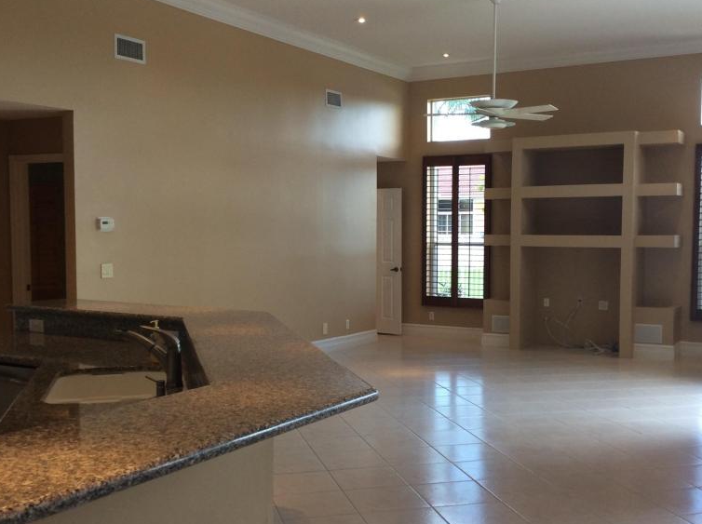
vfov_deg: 32.1
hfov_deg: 42.1
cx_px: 377
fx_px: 911
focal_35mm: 45
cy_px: 276
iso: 50
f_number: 2.4
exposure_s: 1/40
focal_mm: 3.3
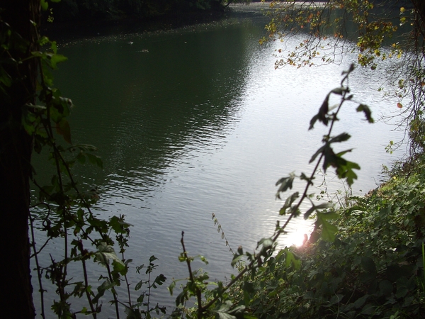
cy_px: 160
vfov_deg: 38.7
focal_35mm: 37
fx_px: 454
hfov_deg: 50.1
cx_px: 212
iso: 64
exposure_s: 1/440
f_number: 4
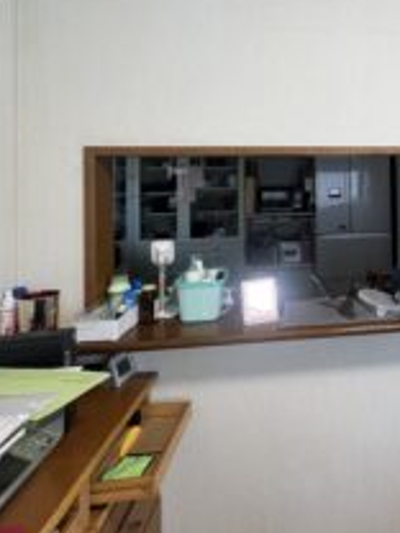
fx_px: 385
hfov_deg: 48.9
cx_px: 362
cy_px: 167
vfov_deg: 67.0
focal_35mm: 25
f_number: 1.8
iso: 160
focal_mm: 1.57
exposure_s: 1/120
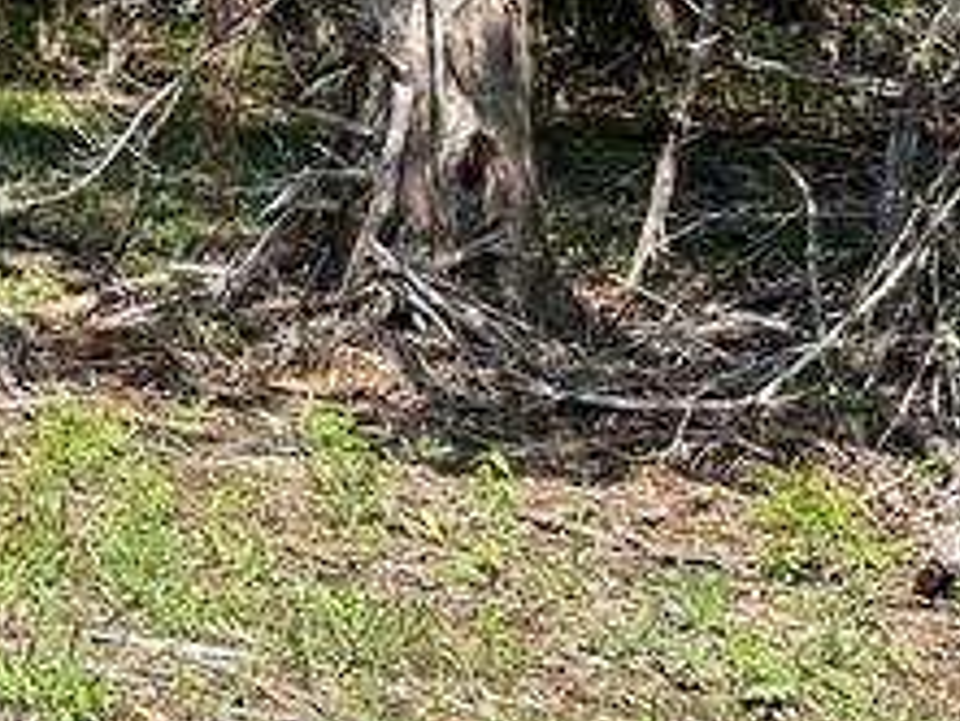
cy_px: -187
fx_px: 3080
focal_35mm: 111
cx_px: -1238
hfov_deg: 13.6
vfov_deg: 13.0
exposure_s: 1/1587
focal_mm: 6.86
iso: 80
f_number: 1.78
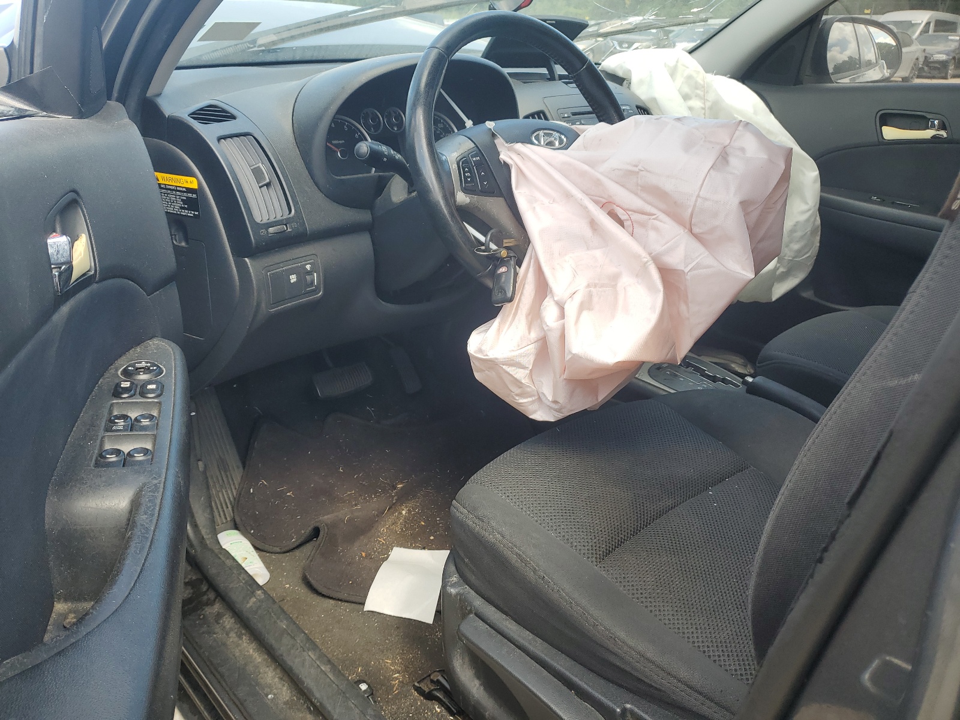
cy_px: 360
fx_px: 721
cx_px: 480
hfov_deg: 67.3
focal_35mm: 26
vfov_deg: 53.1
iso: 50
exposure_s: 1/357
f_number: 1.5
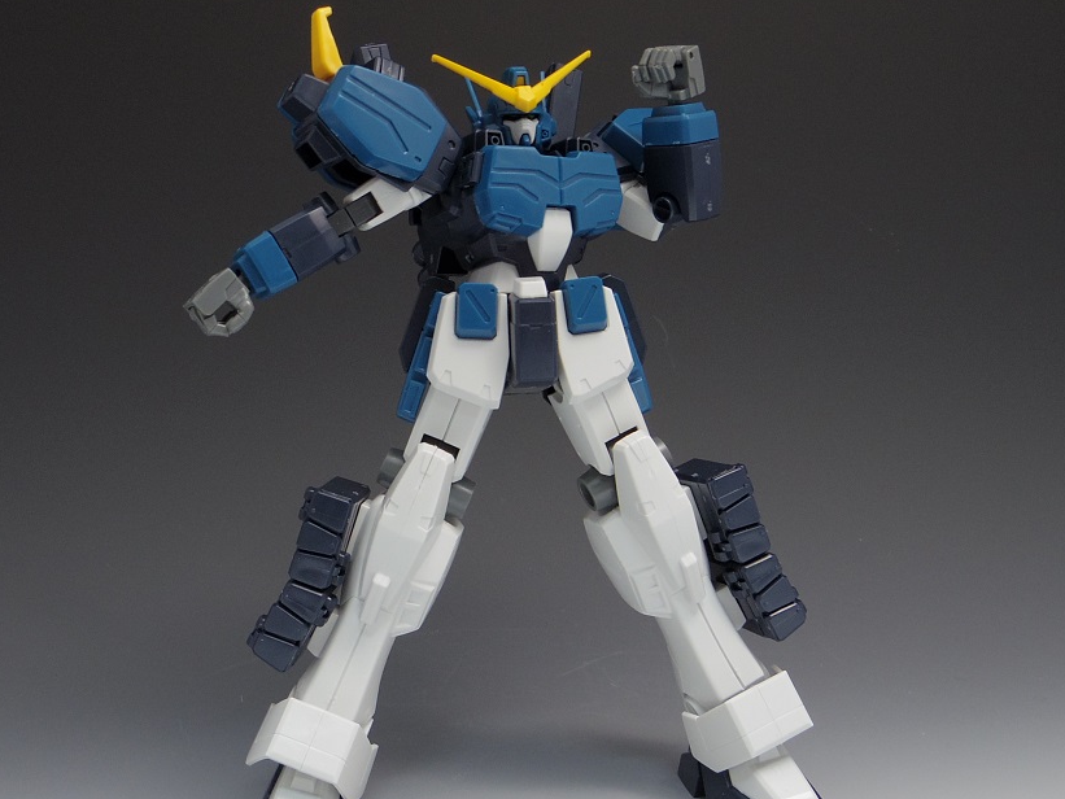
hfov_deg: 63.4
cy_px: 447
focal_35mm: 28
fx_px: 862
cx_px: 509
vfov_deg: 49.6
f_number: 2.8
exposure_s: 1/8
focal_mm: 5
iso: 200
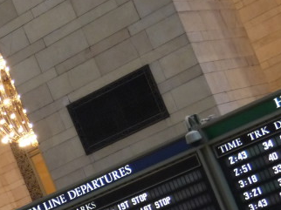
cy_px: 288
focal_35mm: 140
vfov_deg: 10.3
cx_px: -114
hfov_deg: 13.4
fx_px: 1136
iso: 800
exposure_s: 1/10
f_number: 4.6
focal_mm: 22
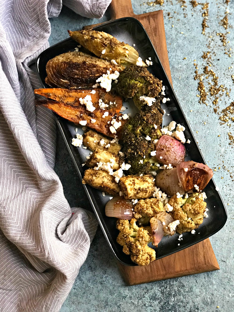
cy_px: 156
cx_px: 117
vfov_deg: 33.8
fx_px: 514
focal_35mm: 57
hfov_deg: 25.7
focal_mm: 6.6
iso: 100
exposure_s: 1/50
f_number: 2.8
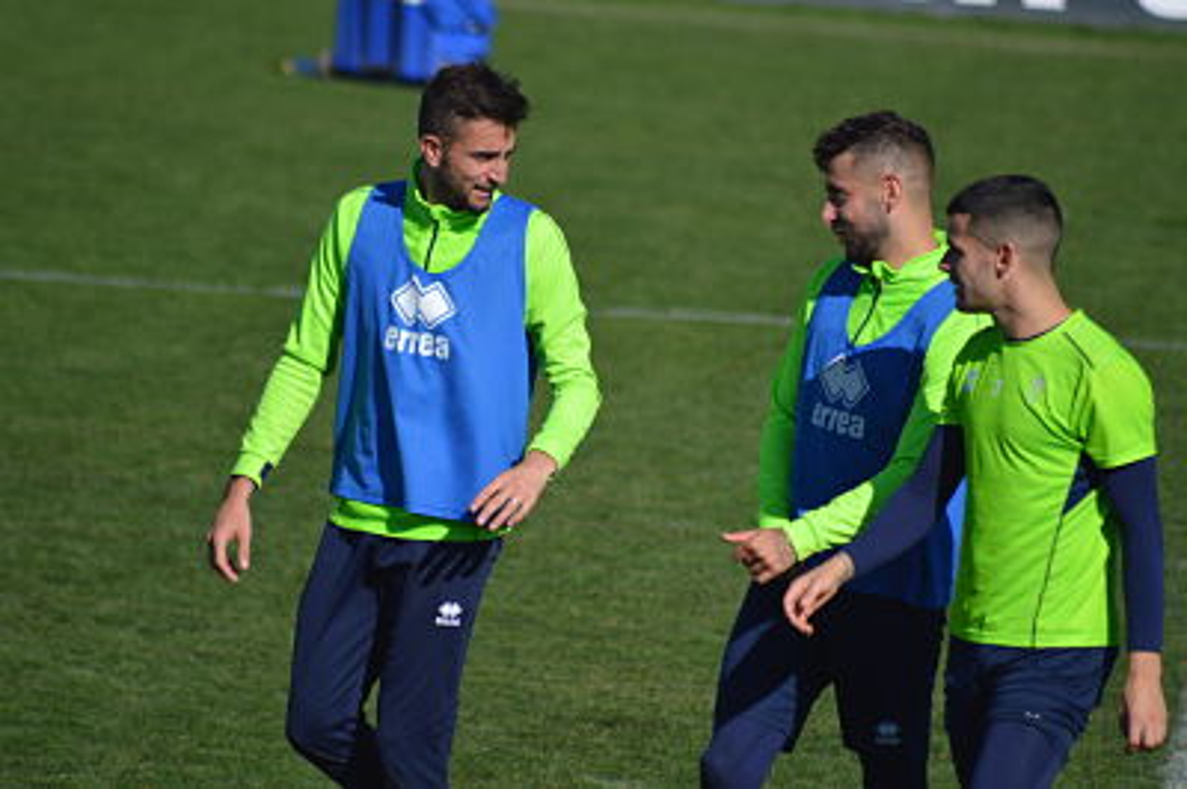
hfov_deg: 4.6
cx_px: 594
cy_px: 394
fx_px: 14825
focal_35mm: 450
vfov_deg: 3.0
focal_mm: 300
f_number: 5.6
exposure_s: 1/2000
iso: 280
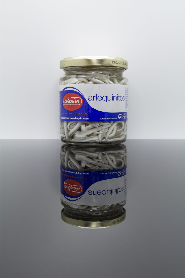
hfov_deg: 26.5
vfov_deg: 38.9
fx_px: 393
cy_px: 139
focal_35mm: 51
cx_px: 92
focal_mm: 34
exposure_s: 1/50
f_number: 4.5
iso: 160
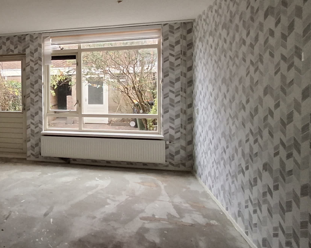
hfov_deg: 50.5
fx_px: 285
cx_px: 29
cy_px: 92
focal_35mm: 31
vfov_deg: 46.7
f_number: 2.2
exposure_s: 1/33
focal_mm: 1.6
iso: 250
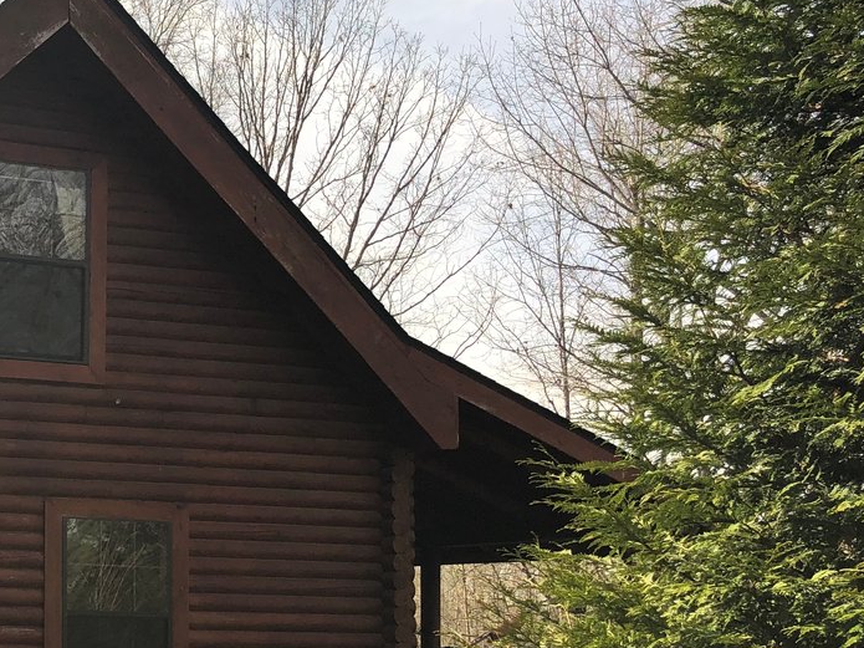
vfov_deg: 23.8
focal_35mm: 61
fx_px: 1522
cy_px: 491
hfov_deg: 29.2
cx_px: -37
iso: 20
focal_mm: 3.99
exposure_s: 1/1453
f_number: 1.8
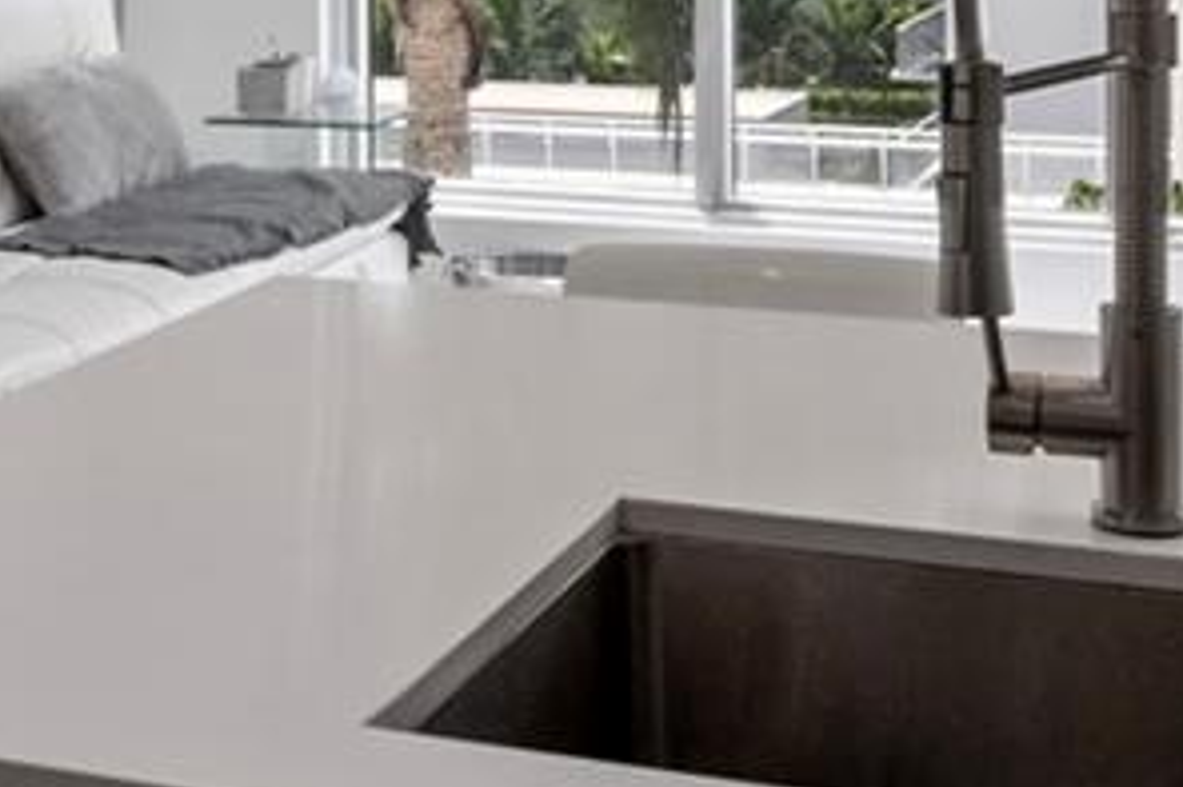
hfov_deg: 24.8
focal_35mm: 81
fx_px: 2660
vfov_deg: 15.9
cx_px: 312
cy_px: -248
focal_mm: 10
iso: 250
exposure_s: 1/8
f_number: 9
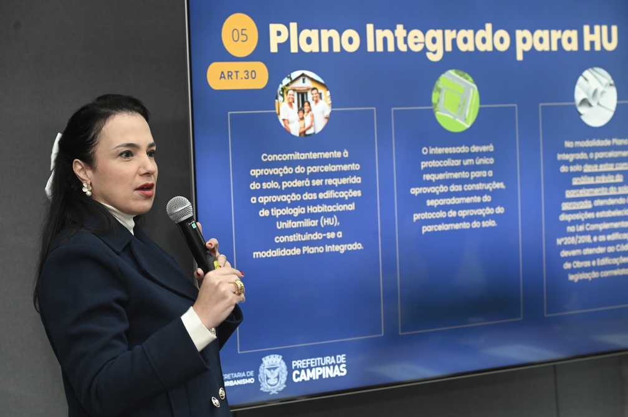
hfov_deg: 18.6
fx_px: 1917
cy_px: 208
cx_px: 314
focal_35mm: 110
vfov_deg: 12.4
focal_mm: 110
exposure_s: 1/200
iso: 2500
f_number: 5.6
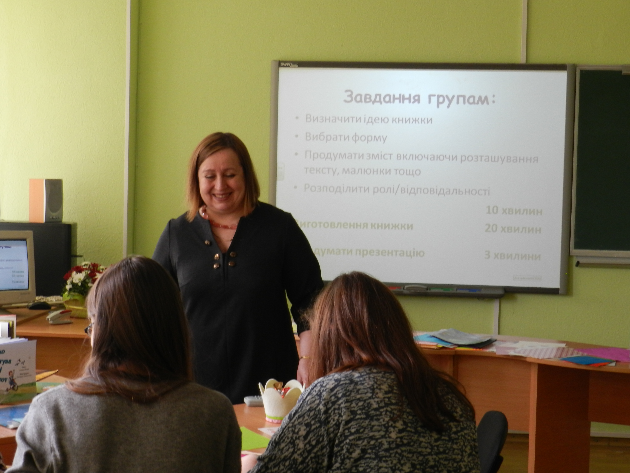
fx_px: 1092
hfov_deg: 32.2
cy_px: 236
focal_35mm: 60
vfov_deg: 24.4
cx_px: 315
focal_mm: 10.7
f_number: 4.6
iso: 320
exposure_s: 1/30
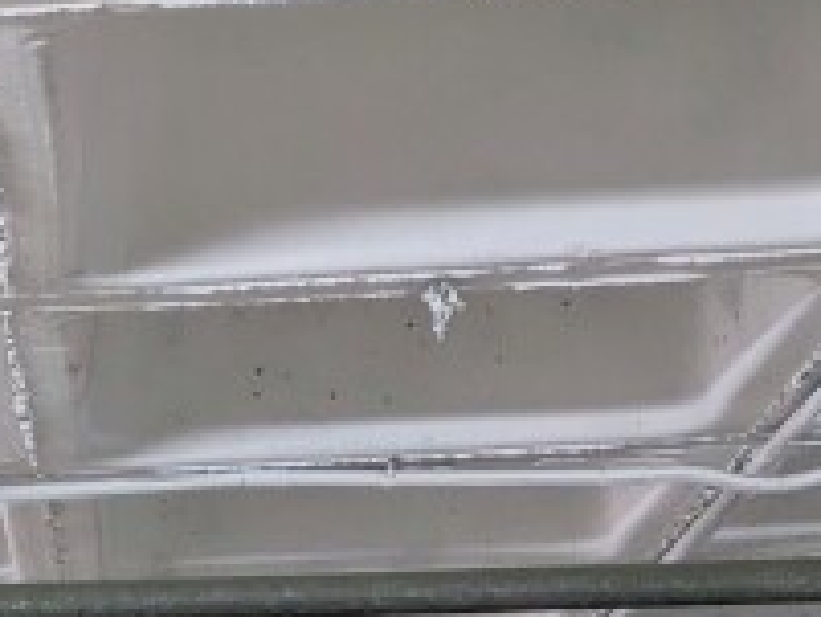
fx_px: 3014
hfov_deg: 14.9
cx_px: -227
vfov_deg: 10.7
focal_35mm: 127
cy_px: 1250
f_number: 1.89
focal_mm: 5.43
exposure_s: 1/25
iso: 279
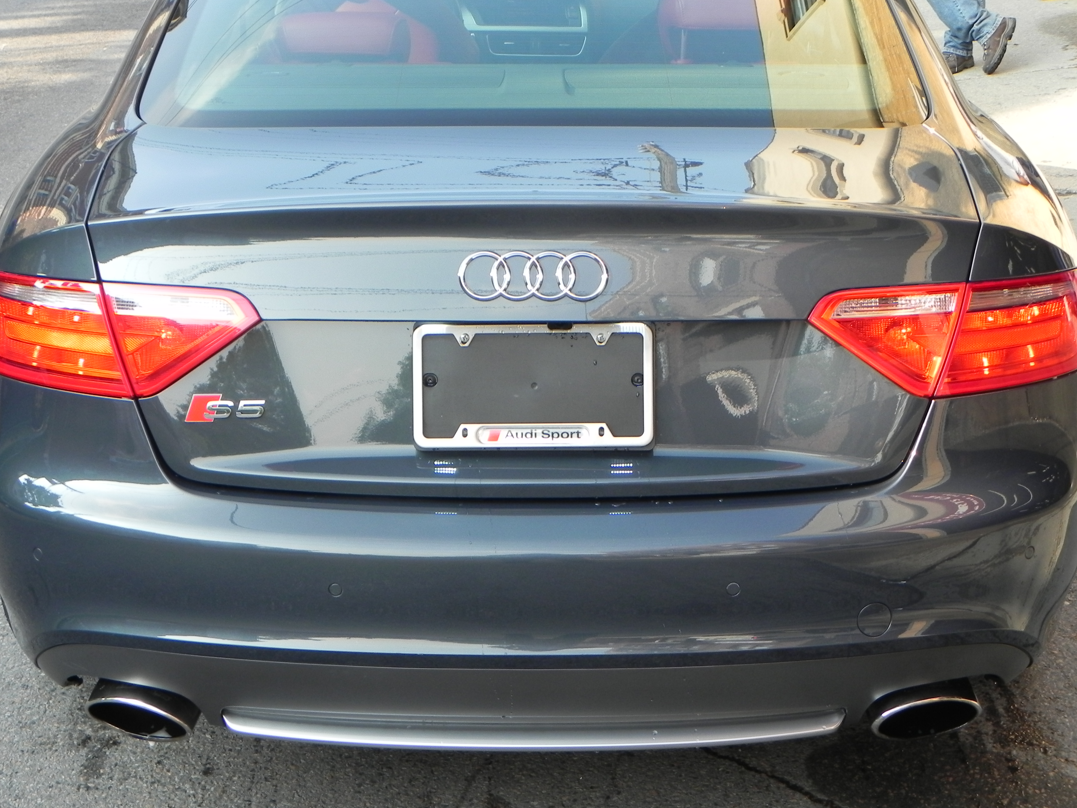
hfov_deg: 31.7
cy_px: 407
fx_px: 1898
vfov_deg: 24.0
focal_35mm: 61
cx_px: 545
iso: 160
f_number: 4.5
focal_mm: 10.3
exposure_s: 1/146
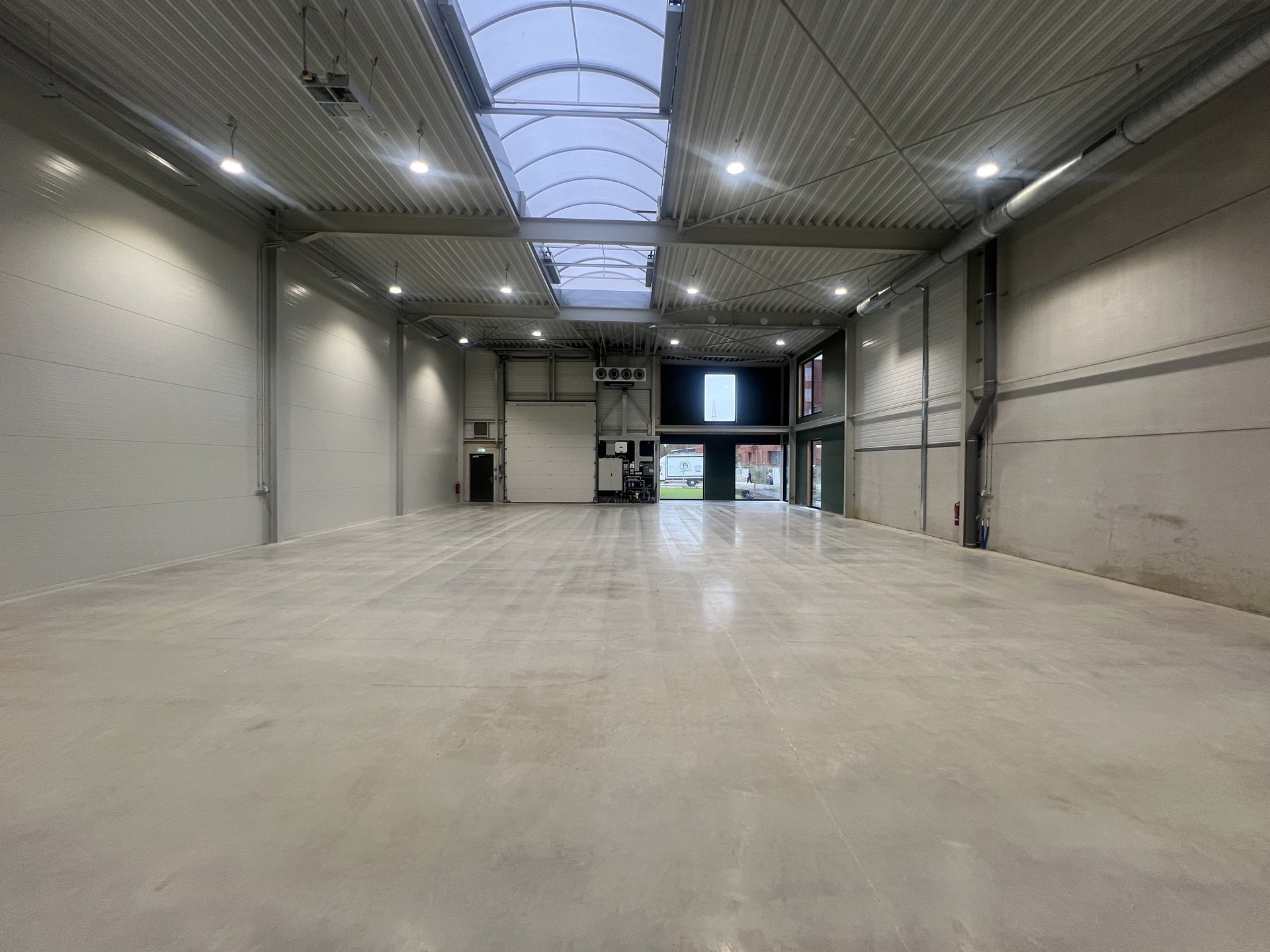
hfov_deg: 106.2
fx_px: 477
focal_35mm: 13
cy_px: 476
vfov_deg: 89.9
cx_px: 635
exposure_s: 1/100
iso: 80
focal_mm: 1.57
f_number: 1.8
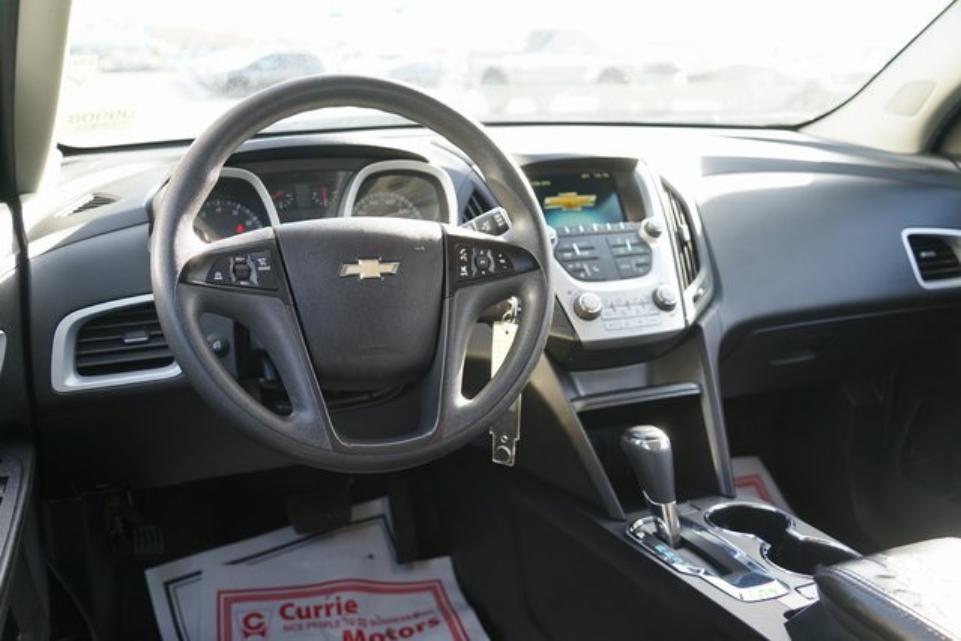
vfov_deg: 40.0
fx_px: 881
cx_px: 480
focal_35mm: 33
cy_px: 320
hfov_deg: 57.2
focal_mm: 33
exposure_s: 1/60
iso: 125
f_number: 4
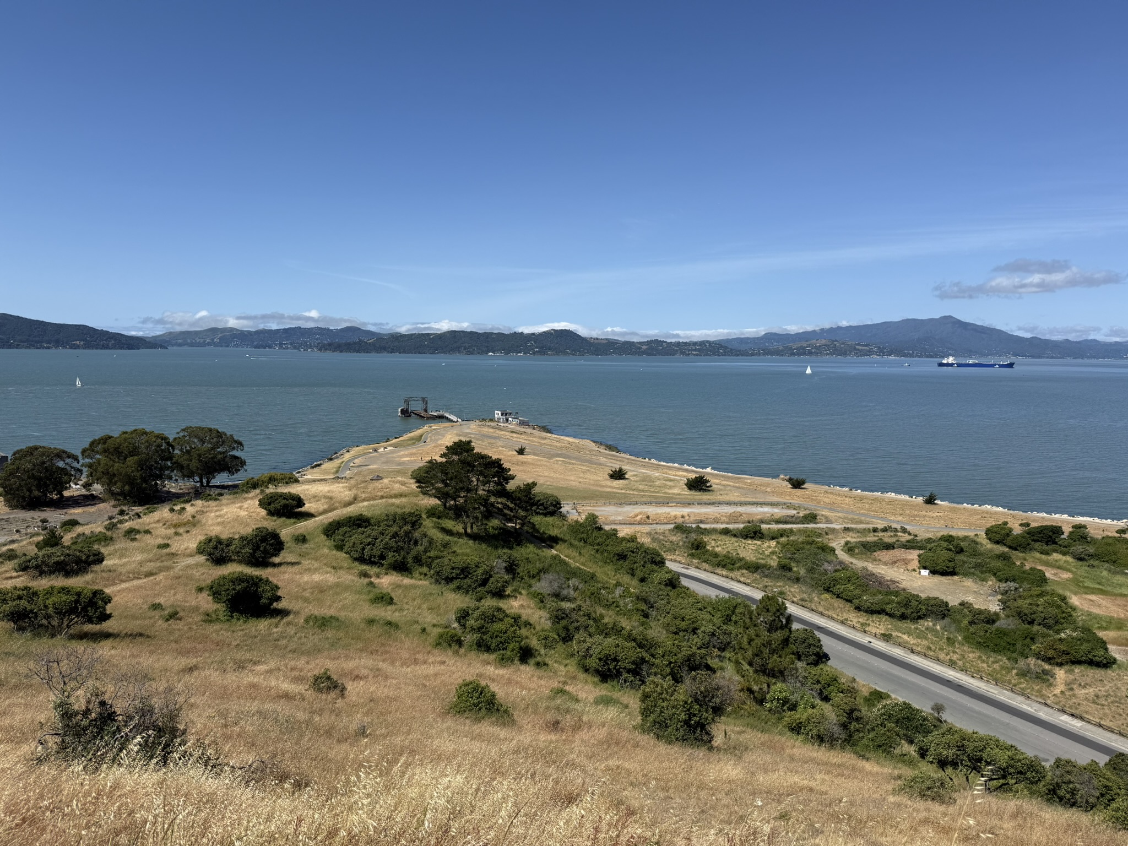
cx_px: 564
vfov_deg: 56.8
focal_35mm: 24
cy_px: 423
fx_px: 782
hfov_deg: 71.6
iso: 80
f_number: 1.78
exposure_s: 1/6173
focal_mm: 6.76
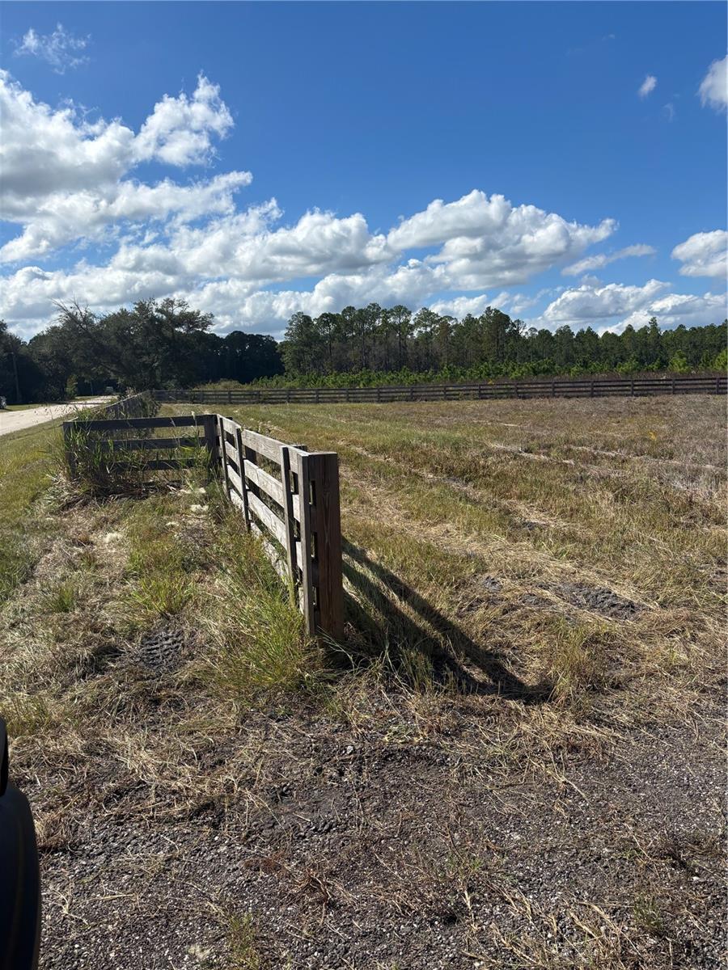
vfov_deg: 67.3
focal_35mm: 26
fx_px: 729
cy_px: 485
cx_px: 364
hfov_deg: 53.1
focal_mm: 5.96
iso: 50
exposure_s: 1/4255
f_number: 1.6
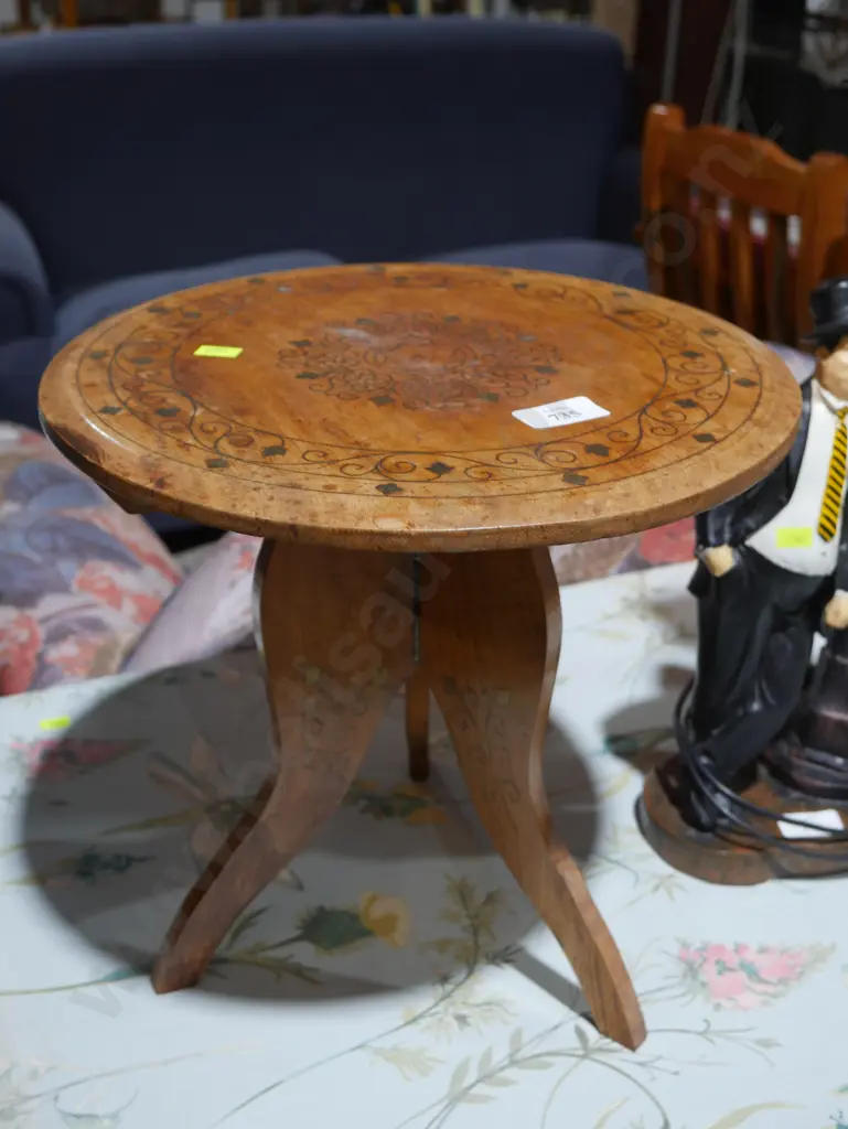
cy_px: 564
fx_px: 1371
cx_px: 424
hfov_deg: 34.4
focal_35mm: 42
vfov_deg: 44.8
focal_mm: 21
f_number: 4.6
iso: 400
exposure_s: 1/60
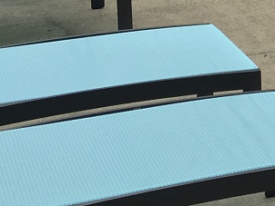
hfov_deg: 12.1
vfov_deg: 9.6
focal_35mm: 144
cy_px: -213
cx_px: 555
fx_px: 1145
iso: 25
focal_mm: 4.15
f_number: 2.2
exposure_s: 1/785
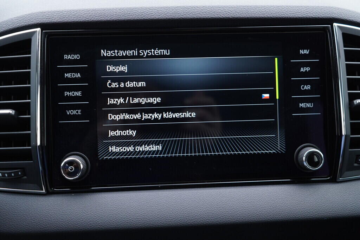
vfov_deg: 36.9
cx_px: 180
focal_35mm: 36
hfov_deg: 53.1
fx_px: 360
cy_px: 120
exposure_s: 1/40
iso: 320
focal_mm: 24
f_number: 2.8
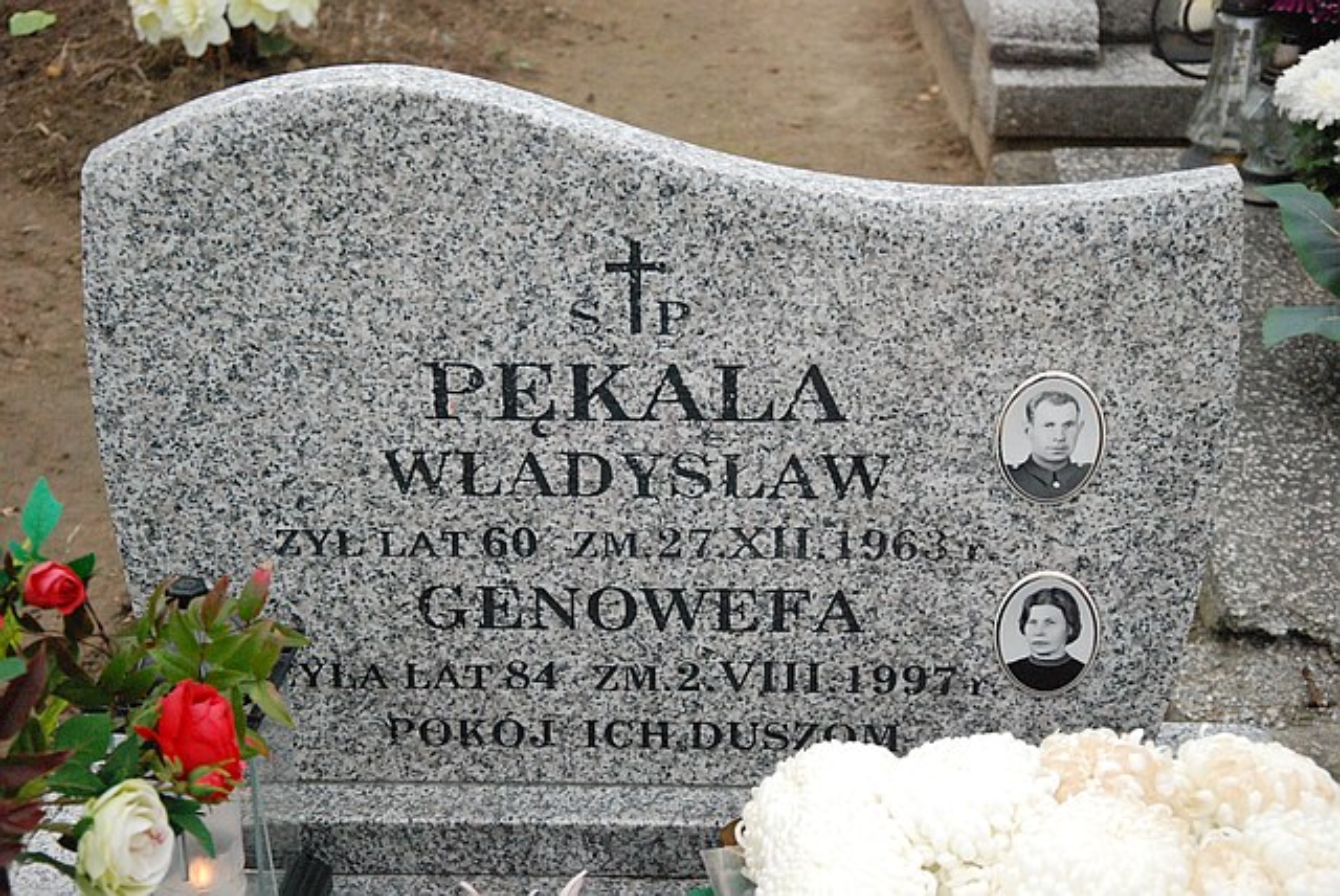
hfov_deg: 27.0
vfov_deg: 18.2
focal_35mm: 75
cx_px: 670
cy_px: 448
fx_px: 2794
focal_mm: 50
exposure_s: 1/400
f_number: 5
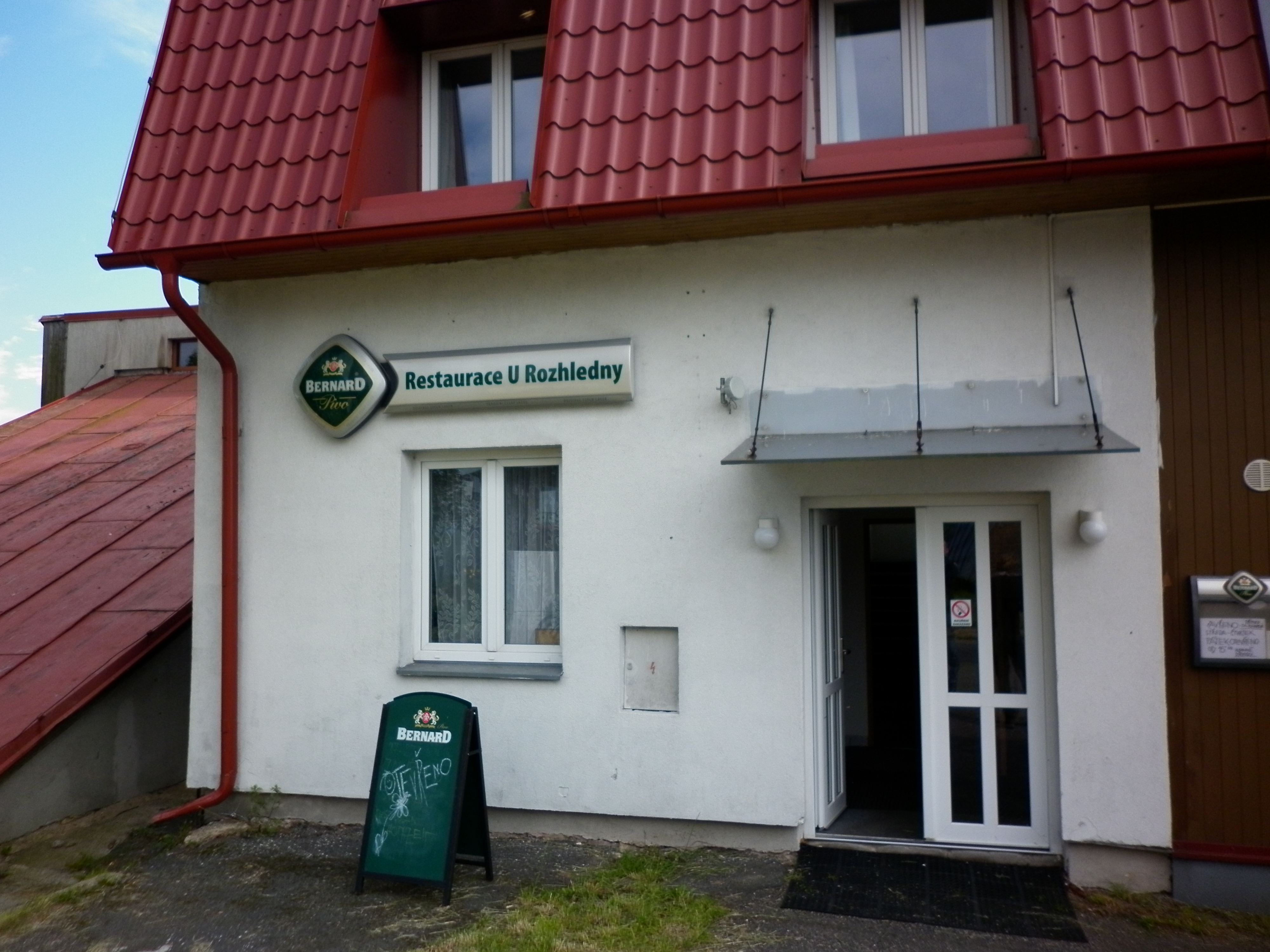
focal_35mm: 28
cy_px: 476
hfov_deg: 63.4
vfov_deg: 49.7
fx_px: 1027
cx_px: 635
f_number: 2.8
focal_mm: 5
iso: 80
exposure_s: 1/500
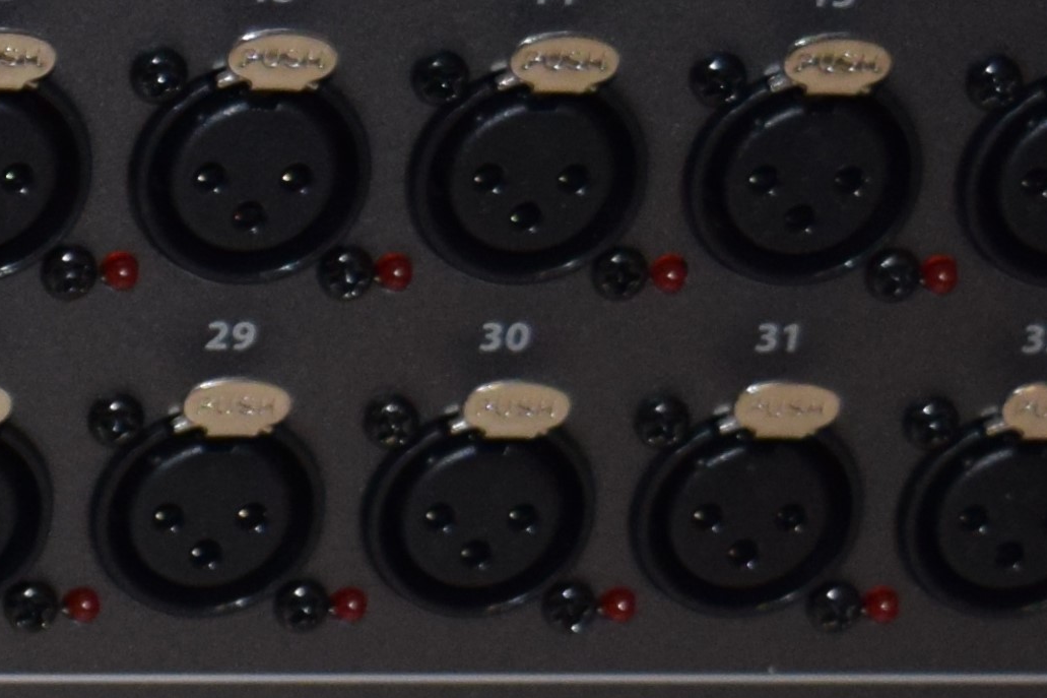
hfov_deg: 8.1
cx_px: -943
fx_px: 7089
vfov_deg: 5.6
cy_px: 706
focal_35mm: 244
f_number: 4.2
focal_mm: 29
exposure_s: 1/60
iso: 720
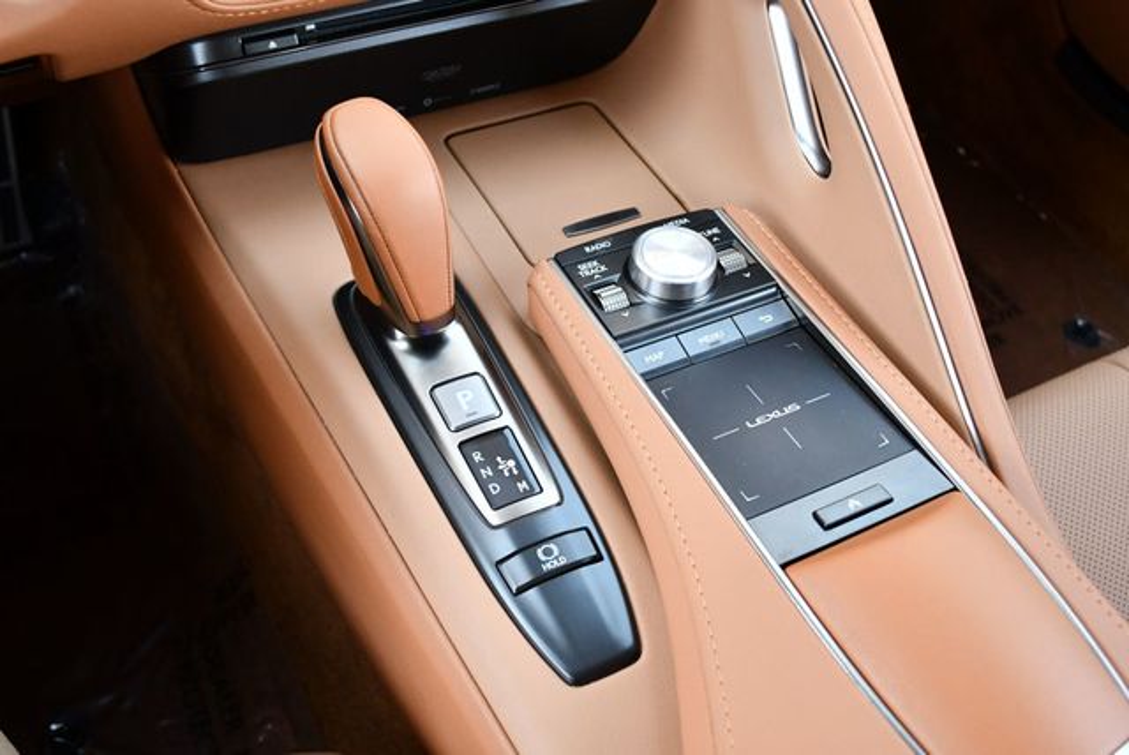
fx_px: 1130
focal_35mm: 36
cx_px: 564
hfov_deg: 53.1
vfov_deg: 36.9
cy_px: 378
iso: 1000
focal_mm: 18
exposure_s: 1/125
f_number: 3.5
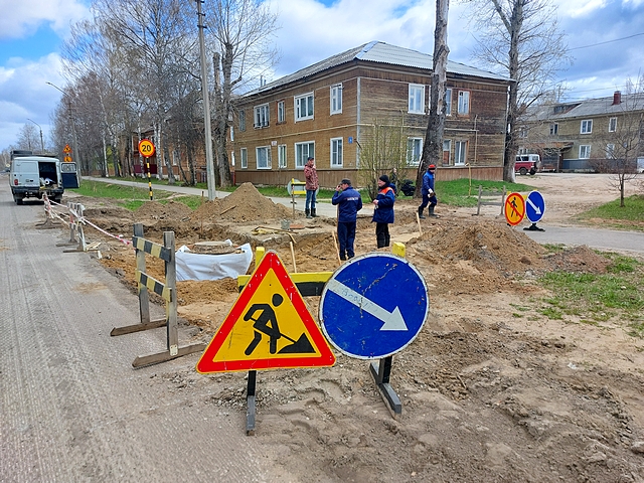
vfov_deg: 56.8
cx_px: 322
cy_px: 242
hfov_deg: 71.6
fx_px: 446
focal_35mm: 24
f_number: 1.8
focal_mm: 5.23
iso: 25
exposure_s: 1/415
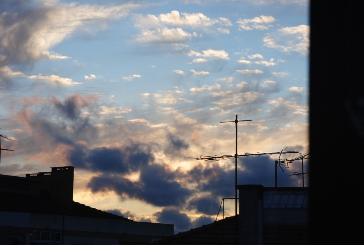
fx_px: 1095
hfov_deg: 18.9
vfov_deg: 12.7
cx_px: 182
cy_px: 122
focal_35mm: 108
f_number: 9
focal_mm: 72
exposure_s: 1/160
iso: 200
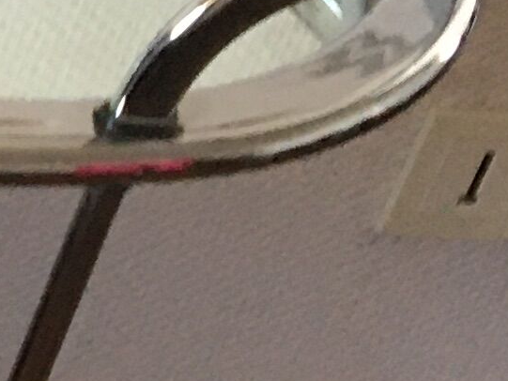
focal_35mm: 216
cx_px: -877
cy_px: 251
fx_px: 3171
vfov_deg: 6.9
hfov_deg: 8.1
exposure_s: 1/33
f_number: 2.2
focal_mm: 4.15
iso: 125
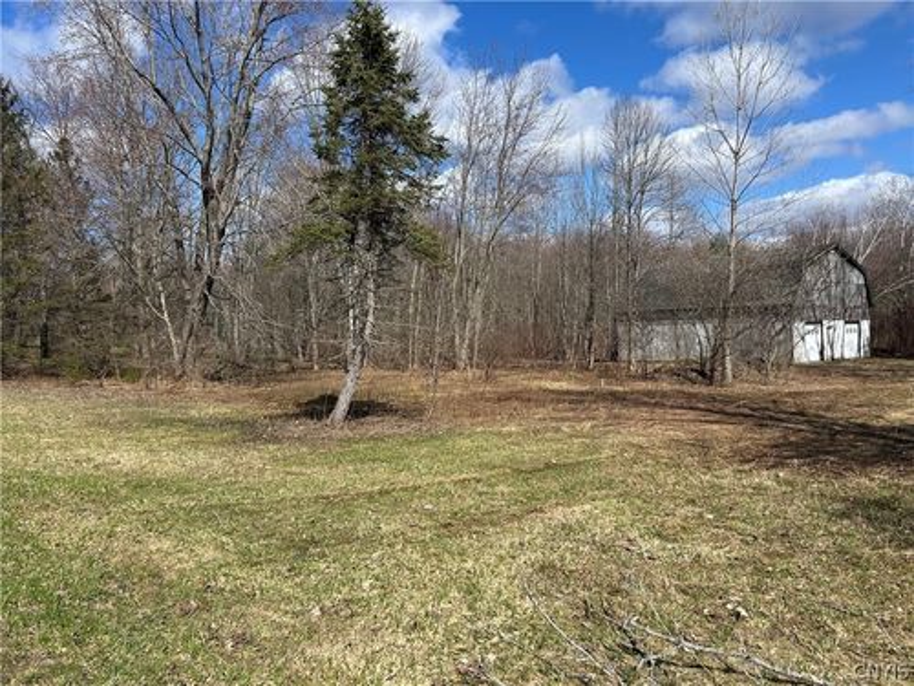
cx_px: 457
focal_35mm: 26
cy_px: 343
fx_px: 687
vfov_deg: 53.1
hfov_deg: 67.3
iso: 50
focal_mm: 5.7
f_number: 1.5
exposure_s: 1/4831
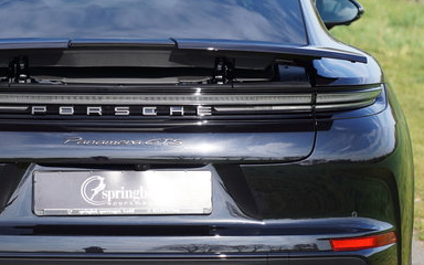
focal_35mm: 214
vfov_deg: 6.1
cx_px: 121
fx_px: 2473
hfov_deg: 9.8
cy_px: 112
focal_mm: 105
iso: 100
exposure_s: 1/400
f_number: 4
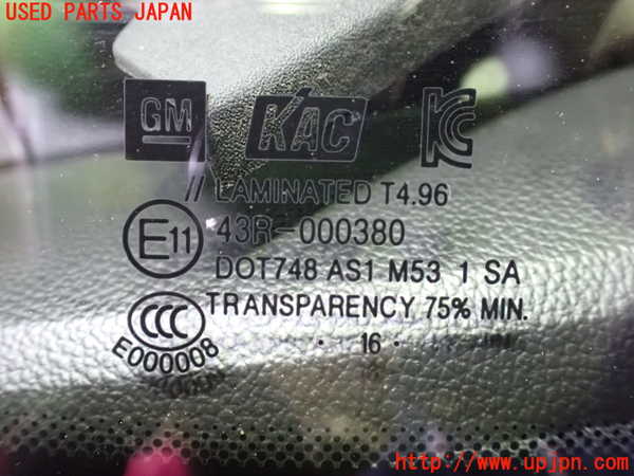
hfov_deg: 60.0
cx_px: 317
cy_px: 238
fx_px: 549
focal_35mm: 30
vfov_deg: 46.8
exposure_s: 1/13
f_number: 2.3
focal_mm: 5.4
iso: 1600
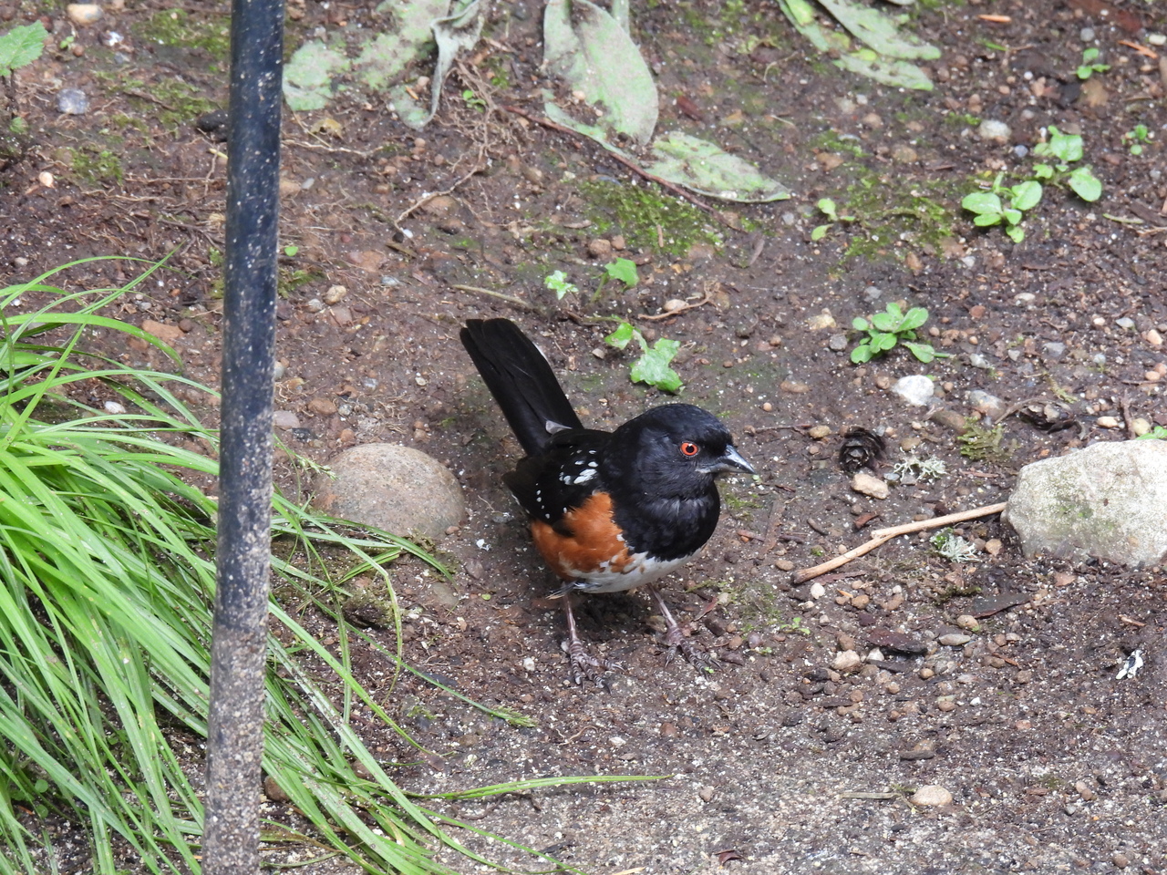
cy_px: 438
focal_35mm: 450
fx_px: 15171
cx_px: 584
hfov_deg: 4.4
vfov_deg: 3.3
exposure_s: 1/100
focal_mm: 80.3
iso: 400
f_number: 5
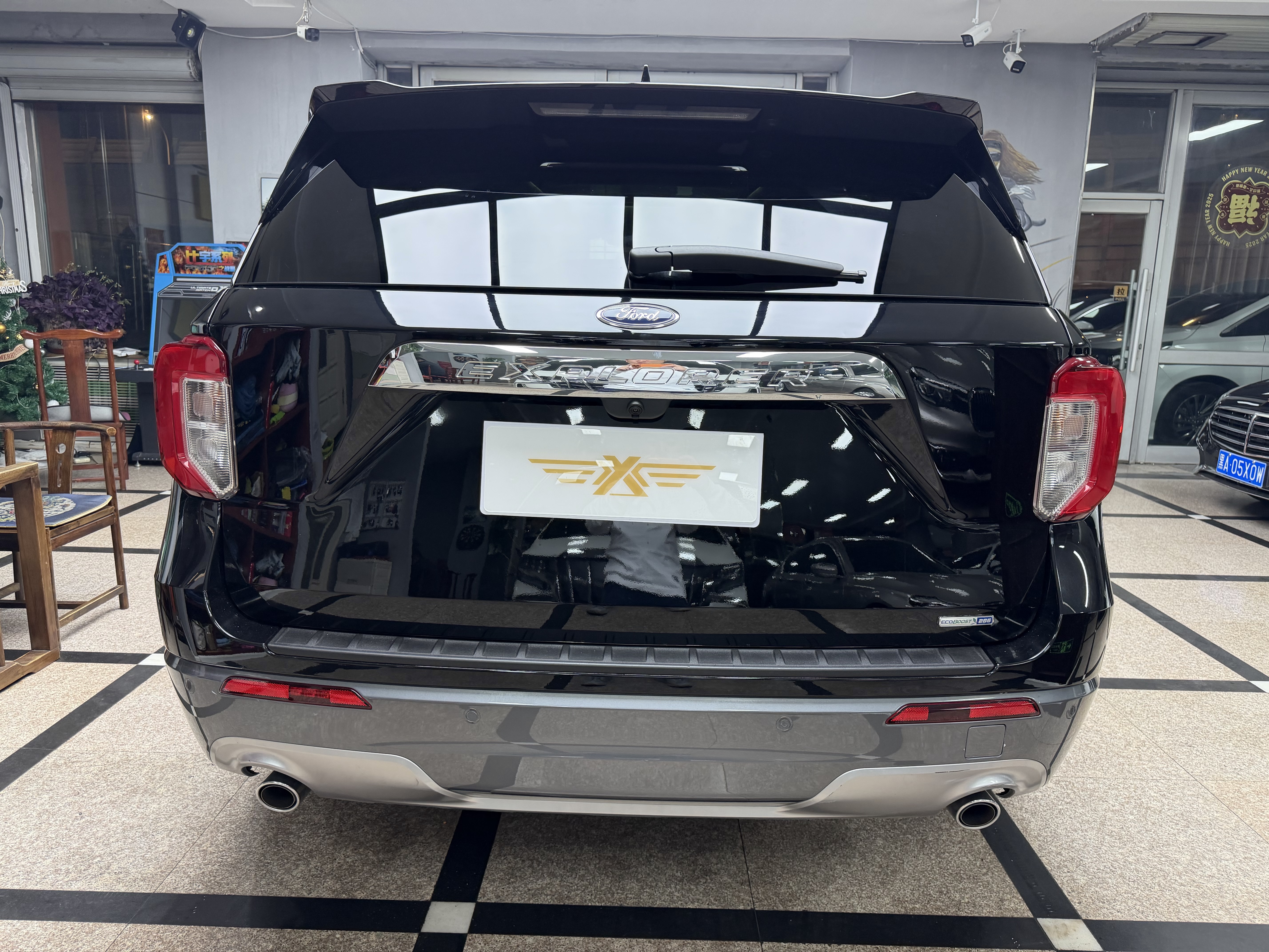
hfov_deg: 71.6
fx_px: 880
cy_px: 476
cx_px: 634
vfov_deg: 56.8
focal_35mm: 24
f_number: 1.78
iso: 160
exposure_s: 1/121
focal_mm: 6.76
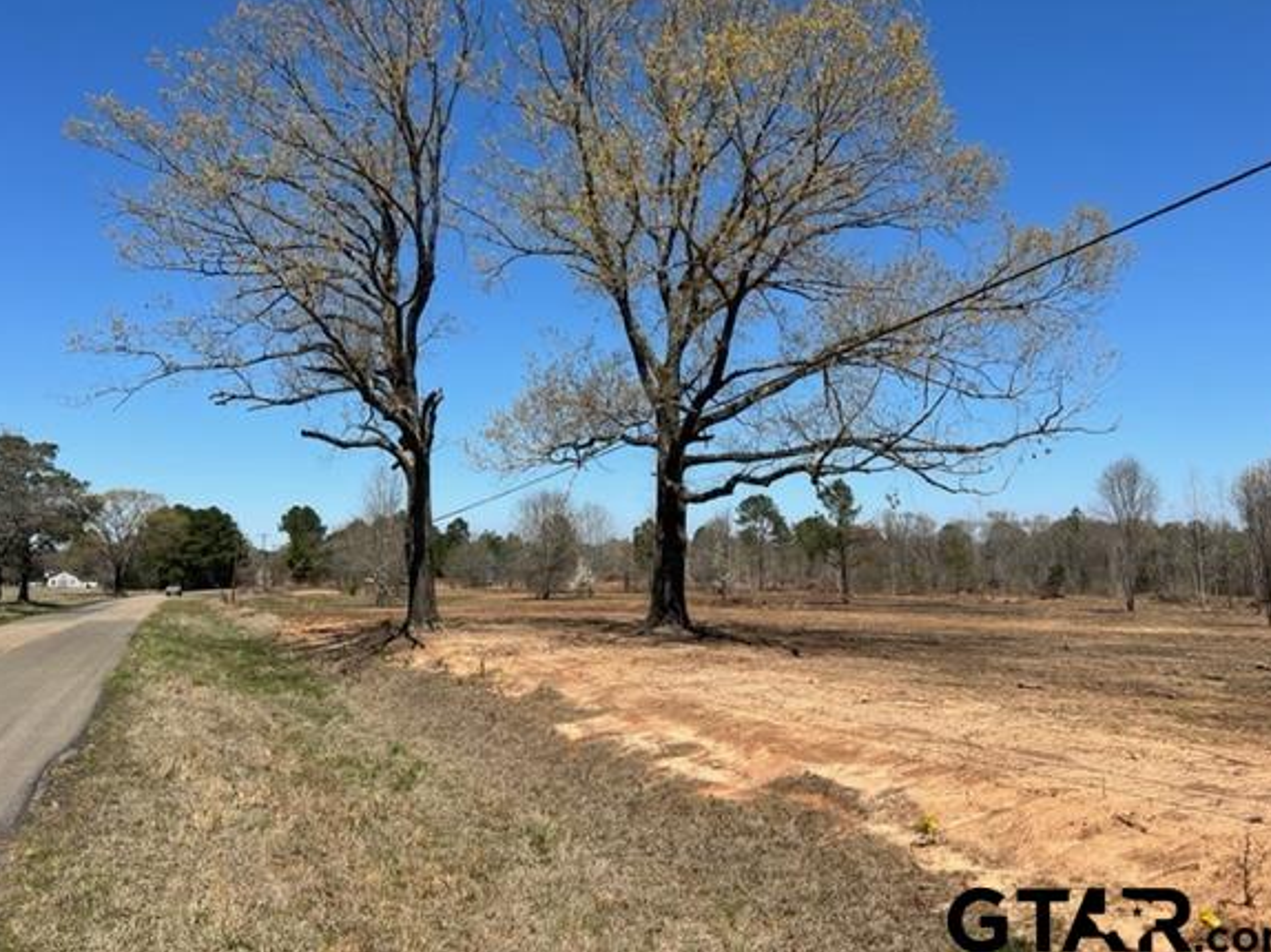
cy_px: 423
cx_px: 591
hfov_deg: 61.6
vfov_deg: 48.1
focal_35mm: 29
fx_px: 1064
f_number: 1.5
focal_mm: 5.7
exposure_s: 1/5319
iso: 50
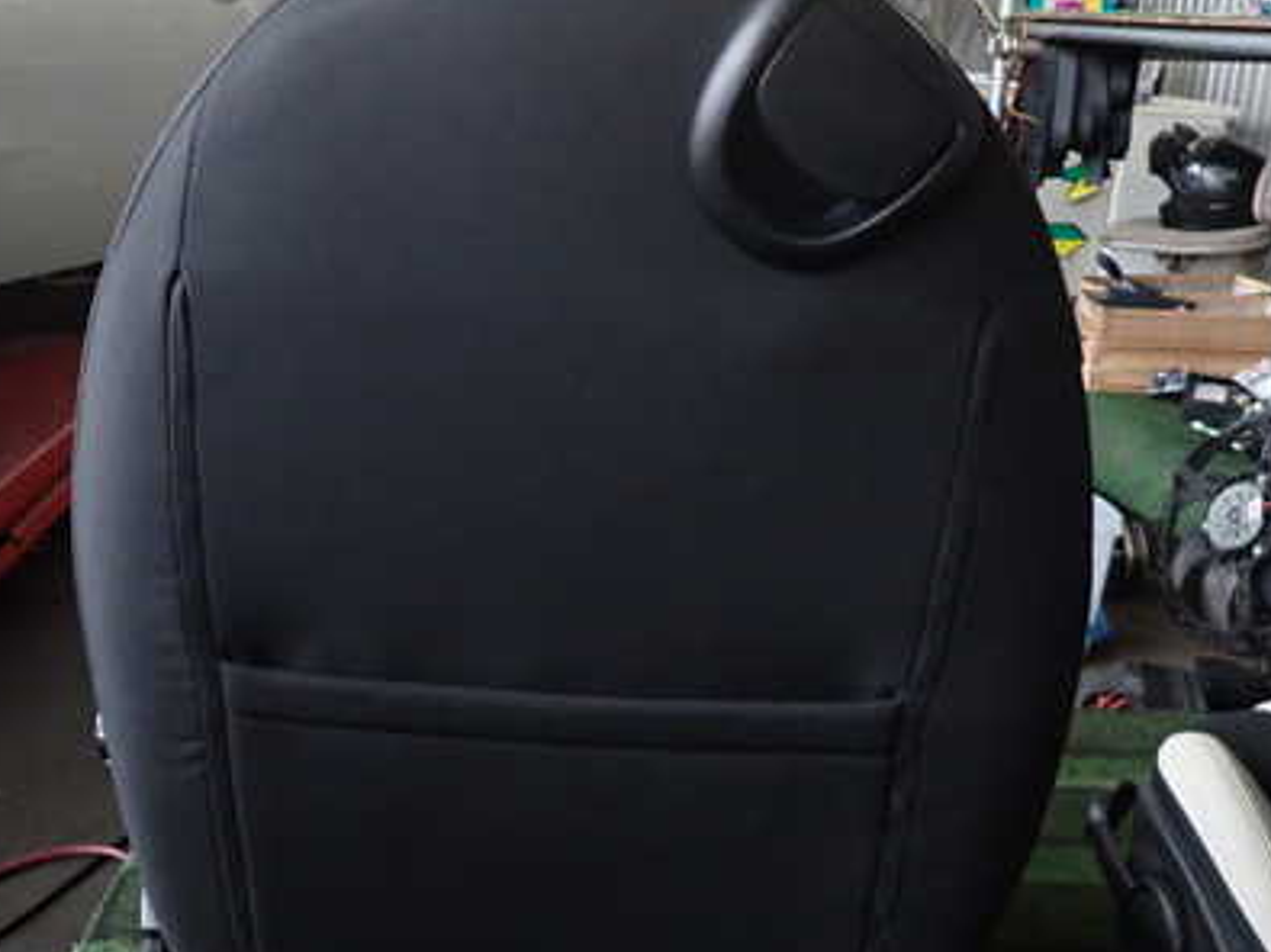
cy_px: 556
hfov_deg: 49.0
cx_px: 605
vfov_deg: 37.6
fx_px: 1395
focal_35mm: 38
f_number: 2
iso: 1000
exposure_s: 1/100
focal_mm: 4.5
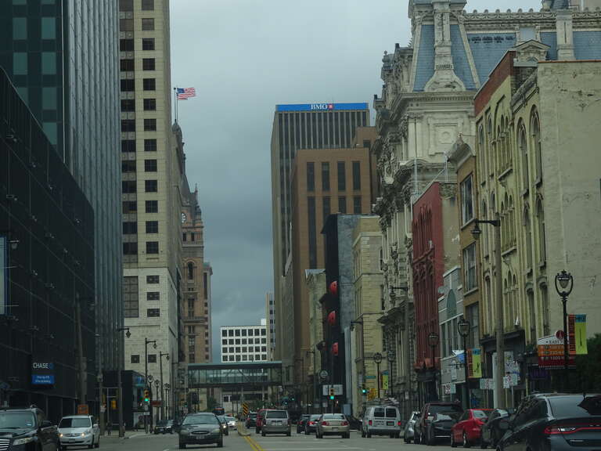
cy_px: 226
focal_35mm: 88
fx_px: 1528
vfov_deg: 16.8
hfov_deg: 22.3
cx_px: 300
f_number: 5
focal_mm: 14.99
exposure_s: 1/250
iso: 80
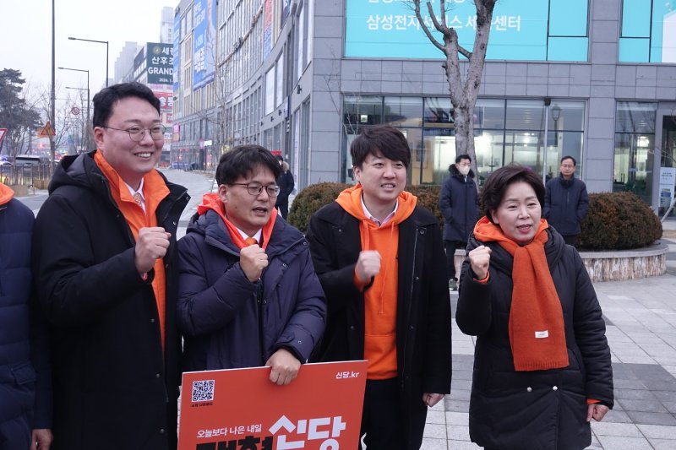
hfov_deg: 41.1
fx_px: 901
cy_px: 225
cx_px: 338
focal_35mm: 48
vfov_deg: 28.1
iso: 800
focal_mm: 17.55
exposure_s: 1/30
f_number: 3.2
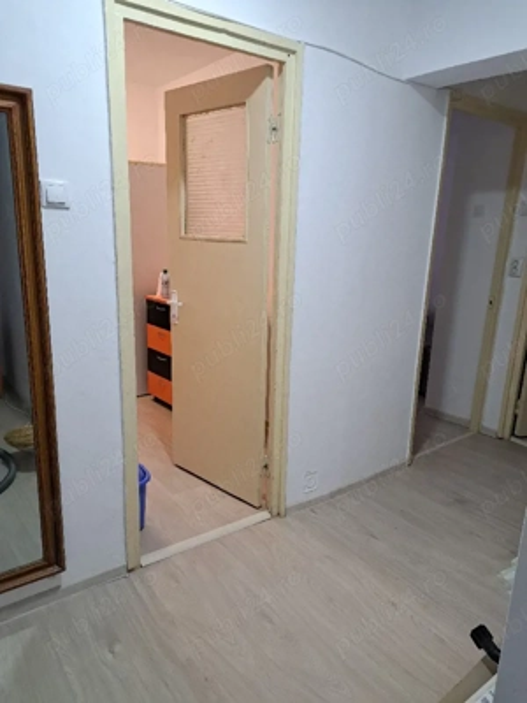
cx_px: 264
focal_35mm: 24
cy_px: 352
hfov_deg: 56.8
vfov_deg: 71.6
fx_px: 487
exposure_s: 1/50
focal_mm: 5.23
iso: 250
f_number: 1.8
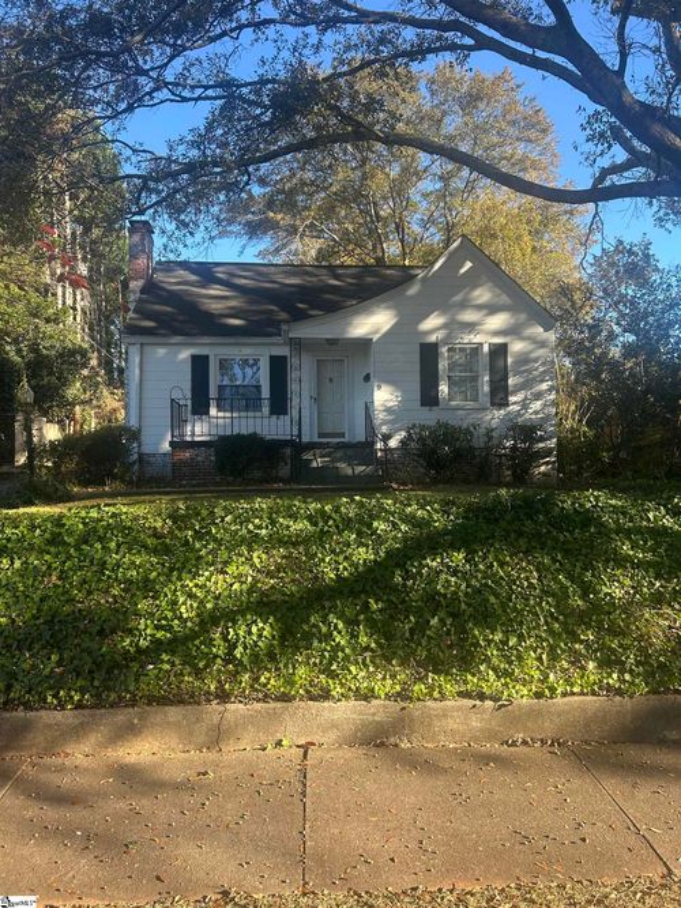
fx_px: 682
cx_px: 340
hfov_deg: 53.0
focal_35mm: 26
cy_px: 454
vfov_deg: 67.3
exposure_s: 1/674
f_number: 1.5
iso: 50
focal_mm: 5.7
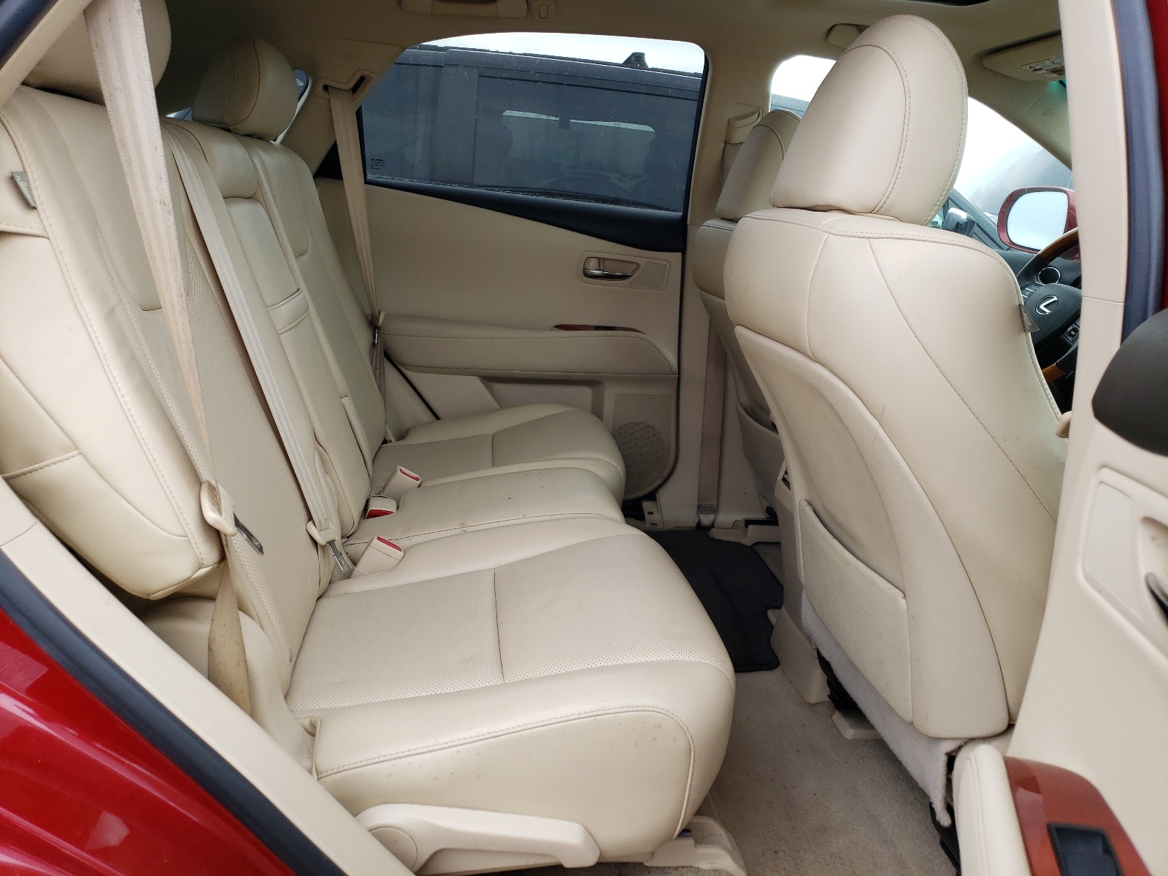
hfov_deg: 67.3
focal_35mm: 26
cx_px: 584
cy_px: 438
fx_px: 877
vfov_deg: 53.1
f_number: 1.5
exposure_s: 1/417
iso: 50
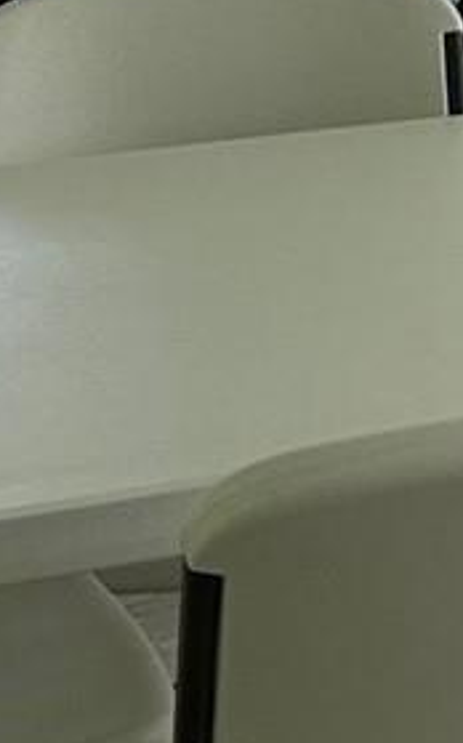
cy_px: -312
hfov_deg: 7.5
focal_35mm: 146
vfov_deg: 13.6
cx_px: 1554
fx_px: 2952
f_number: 1.78
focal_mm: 6.86
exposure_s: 1/437
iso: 80
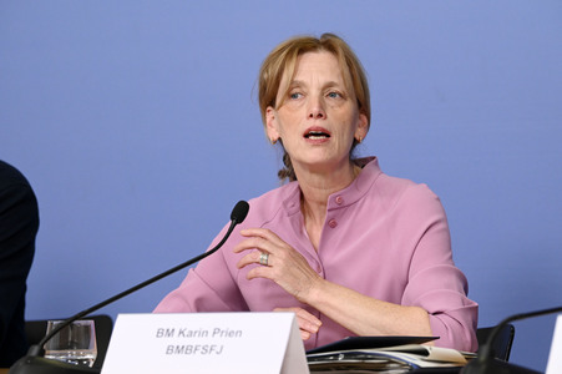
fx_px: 2808
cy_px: 187
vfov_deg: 7.6
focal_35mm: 180
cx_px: 281
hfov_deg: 11.4
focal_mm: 180
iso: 4000
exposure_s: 1/800
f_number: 5.6
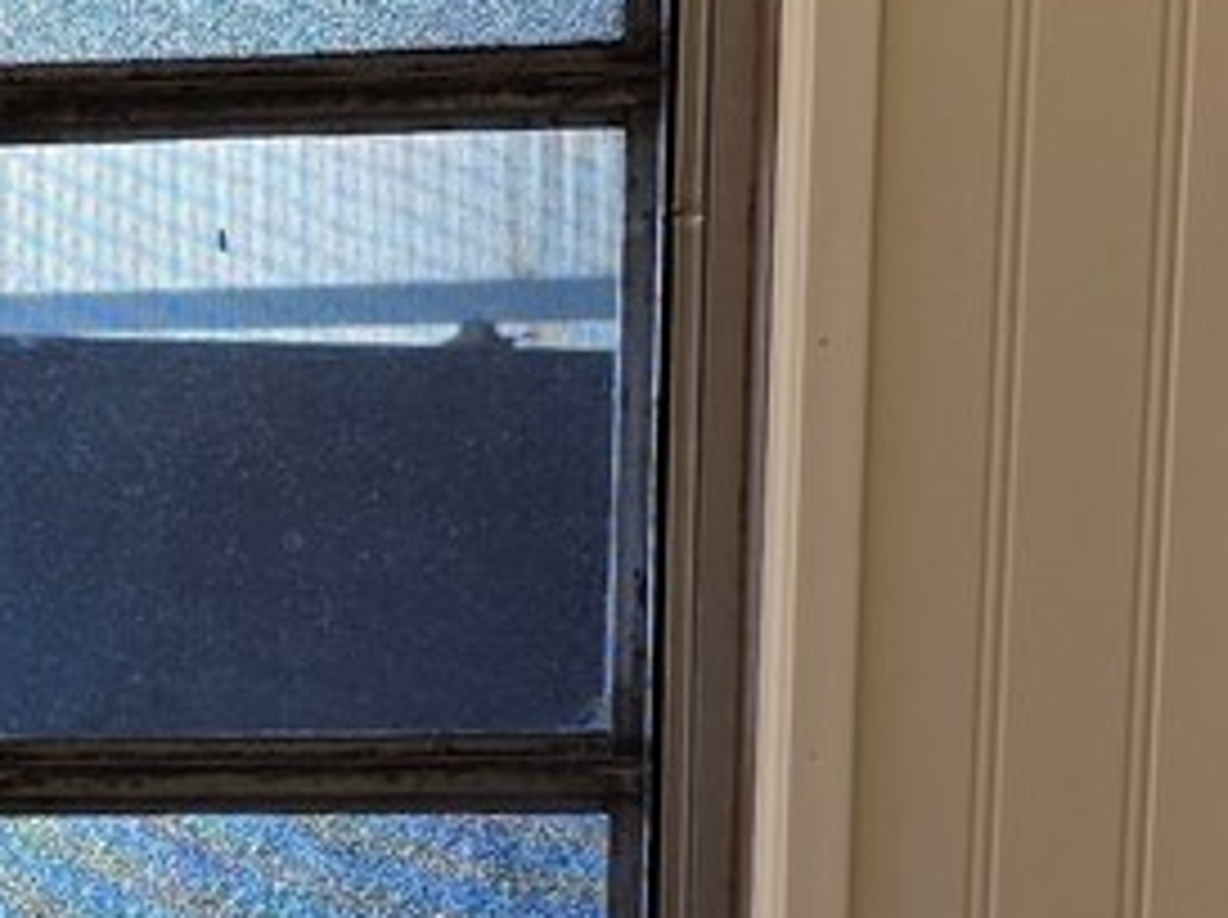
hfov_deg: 13.4
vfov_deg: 10.7
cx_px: -837
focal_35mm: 135
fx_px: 4783
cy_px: 1197
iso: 40
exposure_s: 1/120
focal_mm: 6.3
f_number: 1.7
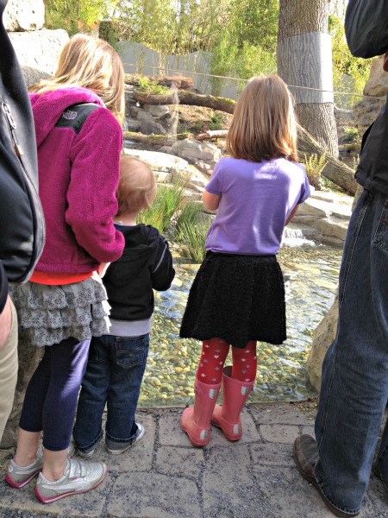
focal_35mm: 35
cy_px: 259
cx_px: 194
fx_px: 523
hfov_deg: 40.7
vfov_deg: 52.6
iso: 50
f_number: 2.4
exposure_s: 1/168
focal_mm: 4.28
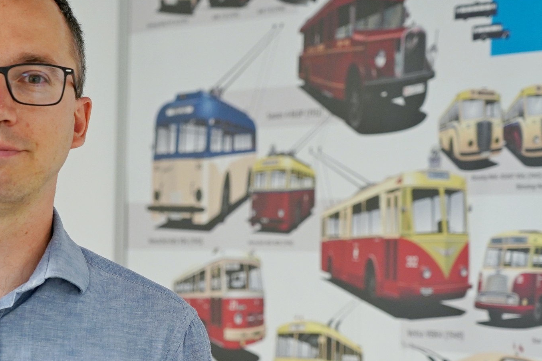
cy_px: 263
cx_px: 143
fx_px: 1731
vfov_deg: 11.9
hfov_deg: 17.7
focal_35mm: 115
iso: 1250
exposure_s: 1/50
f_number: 4
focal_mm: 65
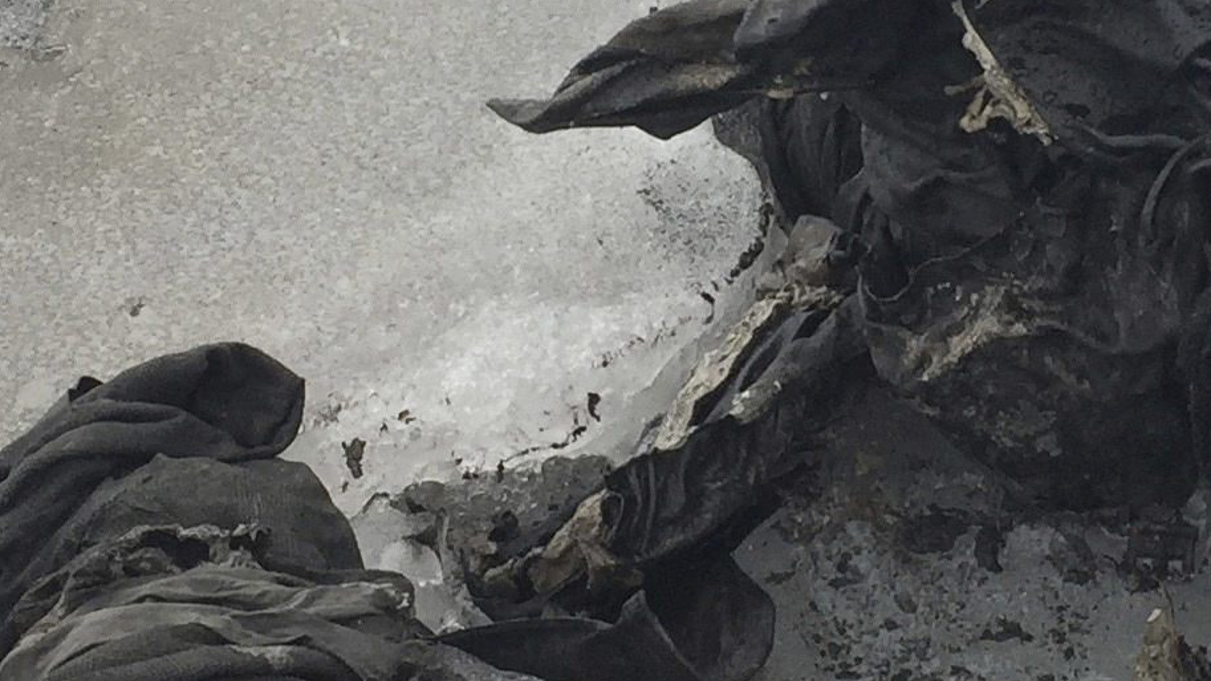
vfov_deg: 10.7
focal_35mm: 113
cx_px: 740
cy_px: 283
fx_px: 3628
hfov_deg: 18.9
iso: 32
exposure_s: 1/964
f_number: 2.2
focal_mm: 4.15
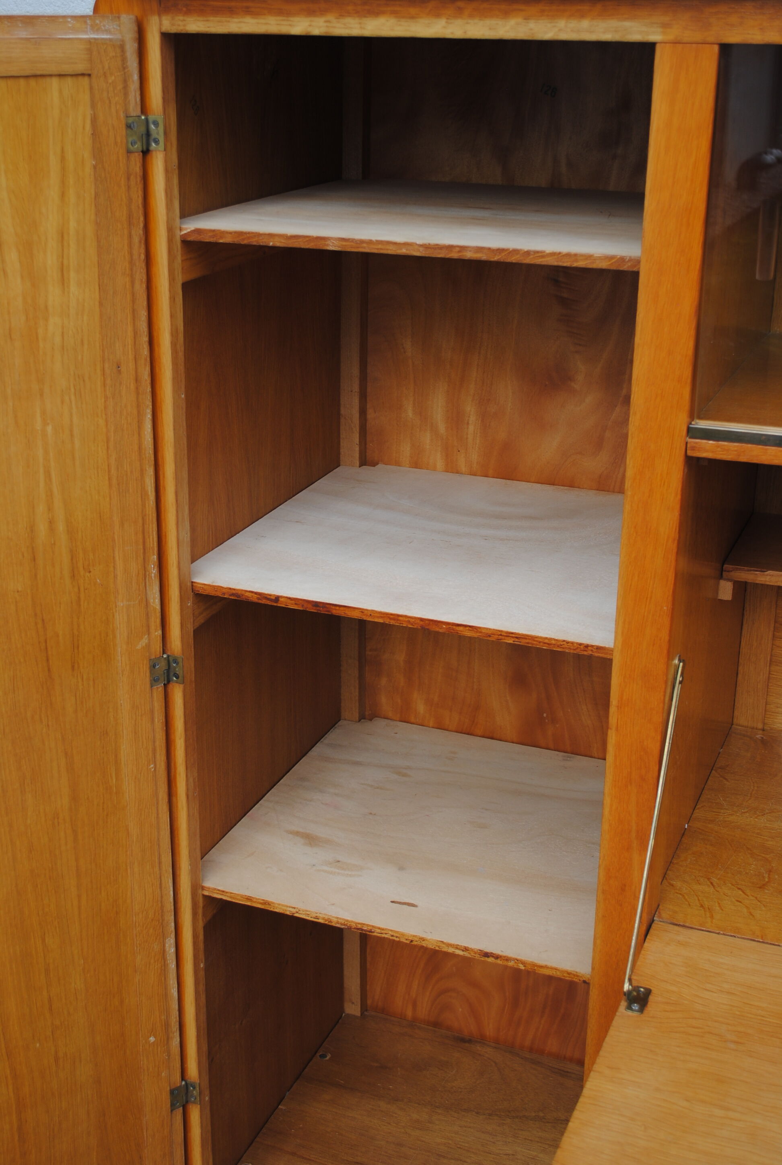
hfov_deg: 28.2
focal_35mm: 48
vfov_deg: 41.0
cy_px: 582
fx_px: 1556
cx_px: 391
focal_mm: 32
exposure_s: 1/125
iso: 100
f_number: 5.6
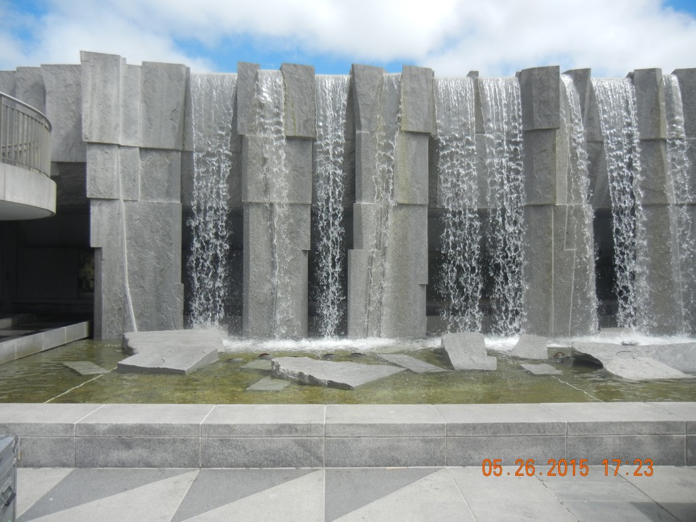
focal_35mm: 30
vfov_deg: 46.8
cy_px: 261
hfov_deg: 60.0
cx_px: 348
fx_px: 603
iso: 160
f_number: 7
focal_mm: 5.4
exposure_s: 1/333
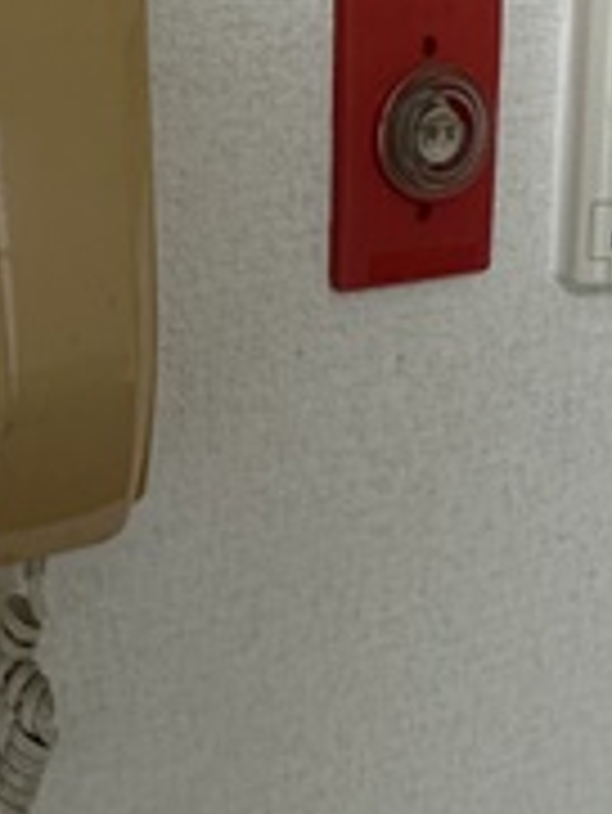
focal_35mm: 54
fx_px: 1271
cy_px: 198
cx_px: 187
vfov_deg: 34.7
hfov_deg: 26.8
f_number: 2.2
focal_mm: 2.22
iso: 250
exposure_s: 1/60
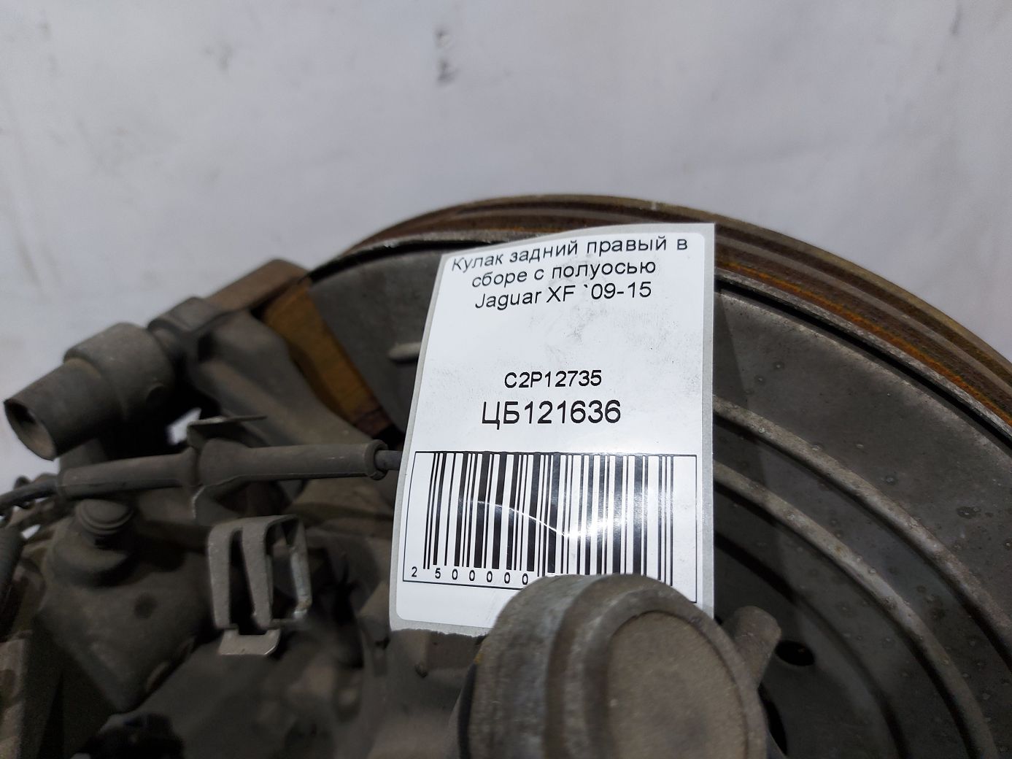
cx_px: 506
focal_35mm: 24
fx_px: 702
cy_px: 380
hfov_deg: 71.6
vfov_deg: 56.8
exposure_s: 1/50
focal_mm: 5.23
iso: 100
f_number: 1.8
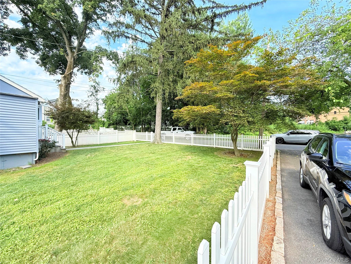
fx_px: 142
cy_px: 132
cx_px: 176
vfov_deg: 85.7
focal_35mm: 14
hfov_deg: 102.1
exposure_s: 1/498
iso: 64
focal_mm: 2.22
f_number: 2.2
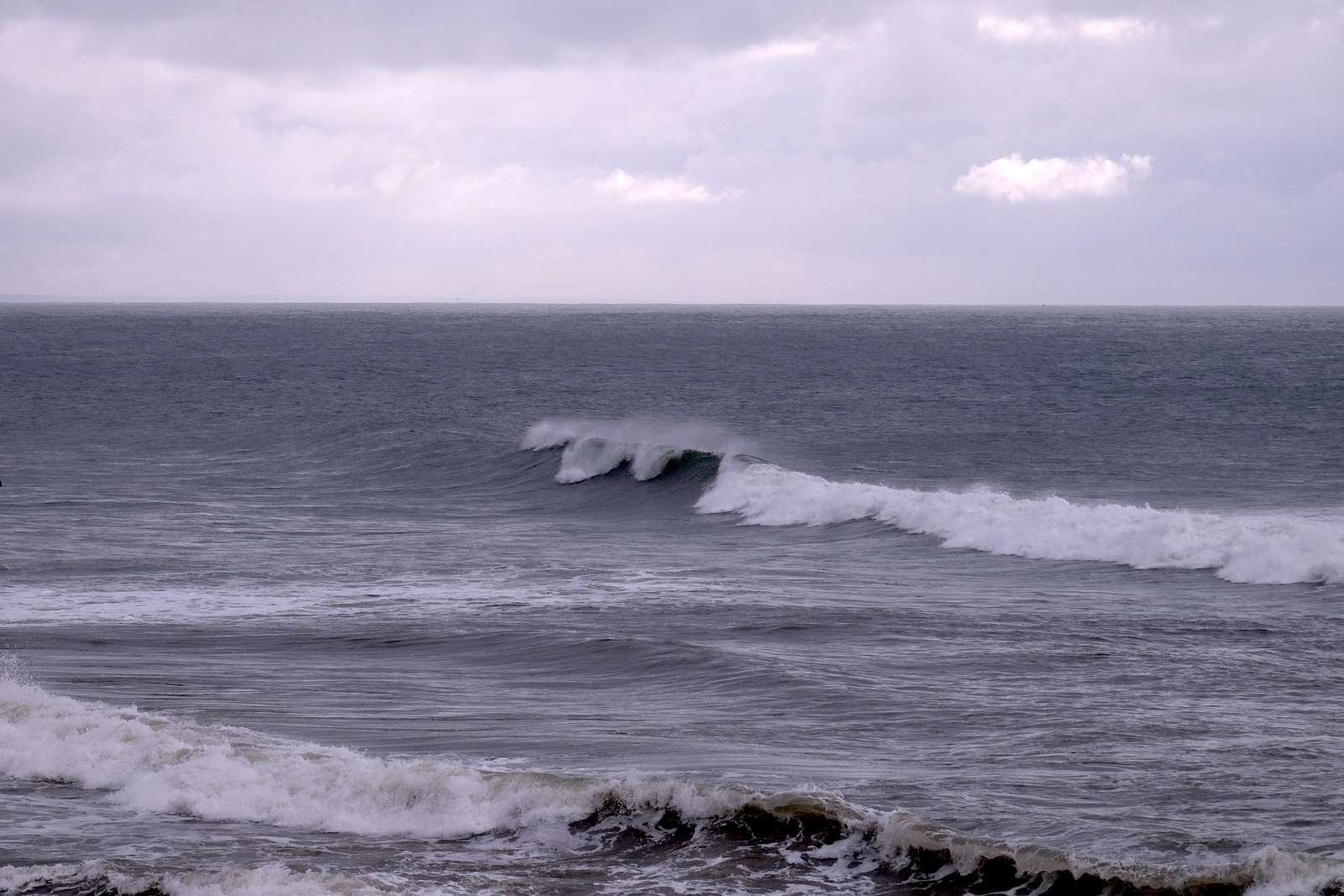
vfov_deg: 10.2
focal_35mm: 135
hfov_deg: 15.2
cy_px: 448
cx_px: 672
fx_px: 5040
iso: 800
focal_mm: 90
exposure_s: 1/1000
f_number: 11
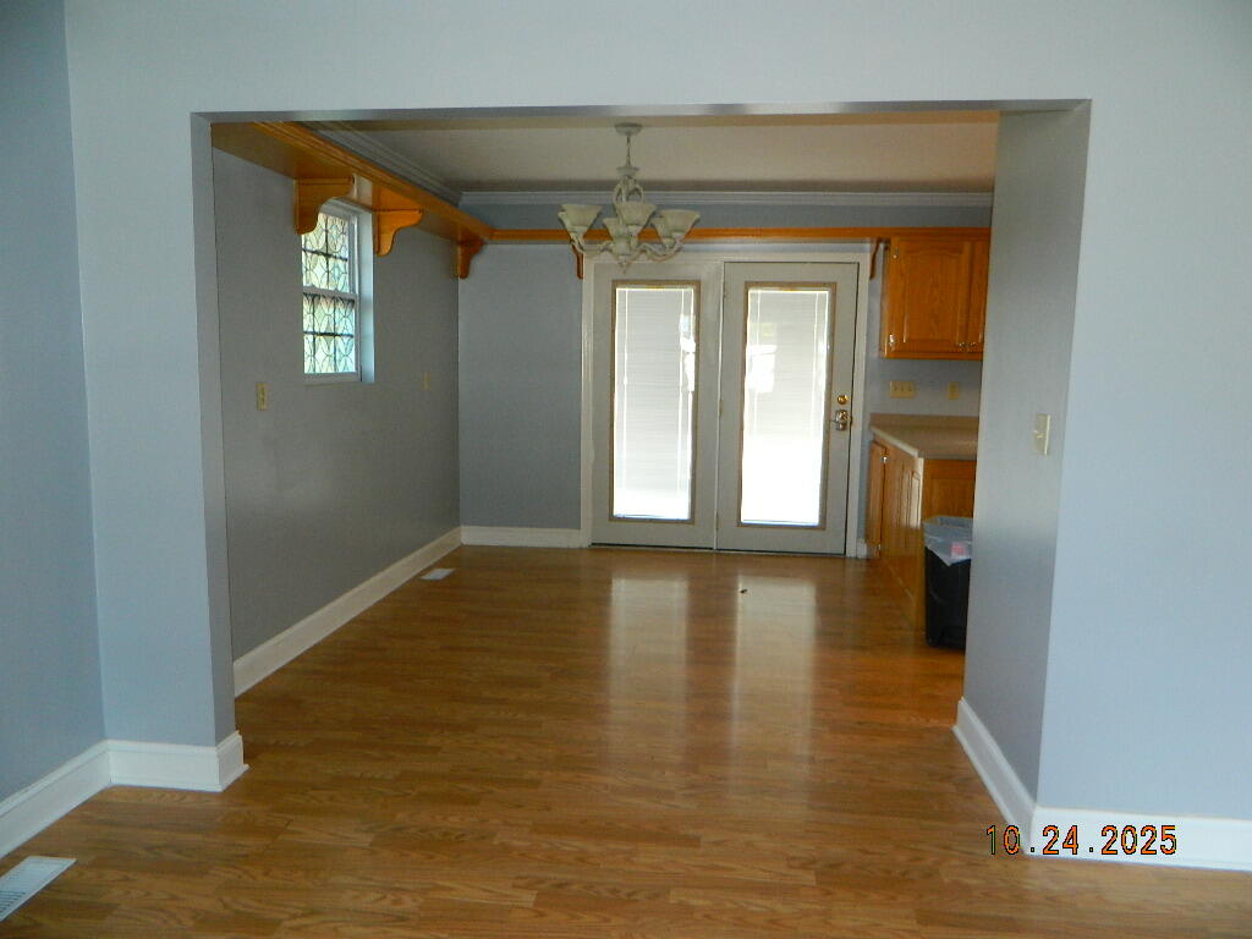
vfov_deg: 54.9
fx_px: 904
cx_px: 626
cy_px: 470
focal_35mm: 25
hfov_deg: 69.4
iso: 180
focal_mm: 4.5
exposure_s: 1/30
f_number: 3.1
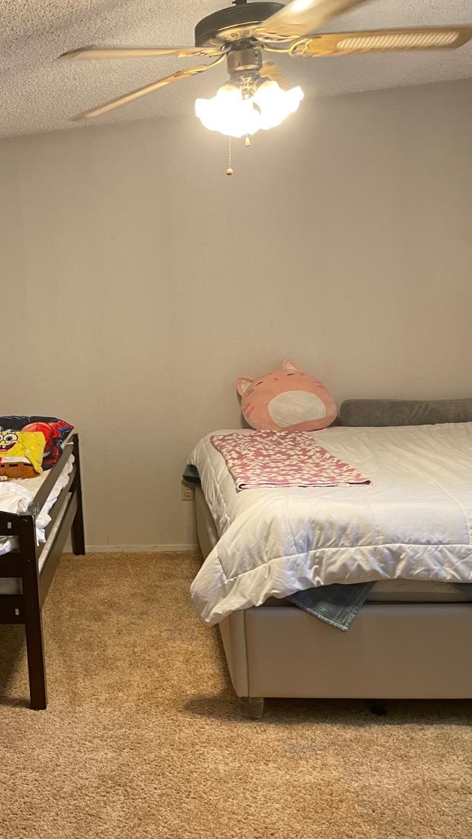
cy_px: 419
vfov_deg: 52.8
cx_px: -29
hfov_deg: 28.7
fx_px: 845
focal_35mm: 38
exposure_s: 1/60
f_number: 1.6
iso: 200
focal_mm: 4.2
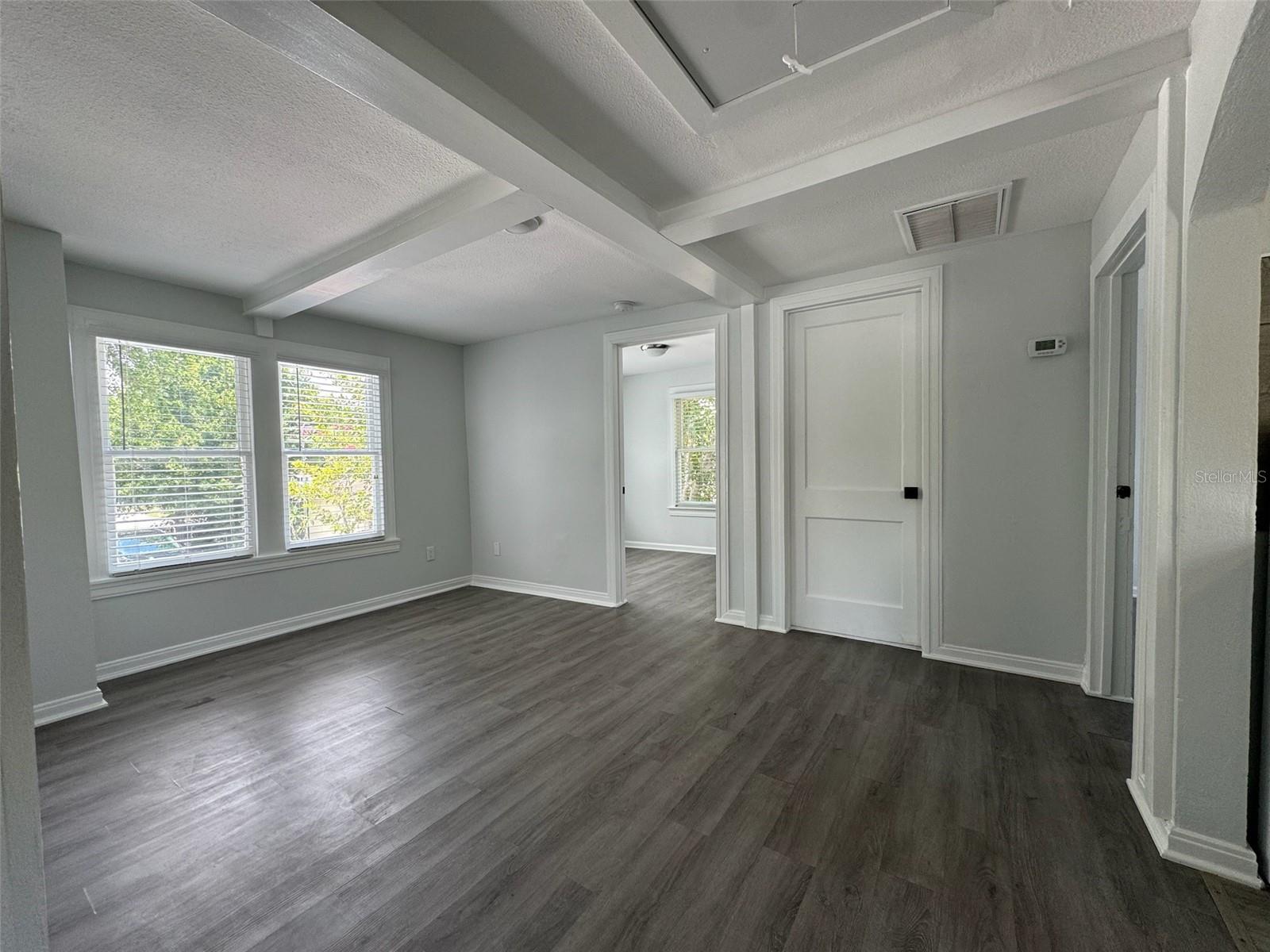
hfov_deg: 102.1
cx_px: 635
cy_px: 476
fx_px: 514
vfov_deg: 85.7
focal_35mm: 14
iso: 64
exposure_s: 1/99
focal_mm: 2.22
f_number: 2.2
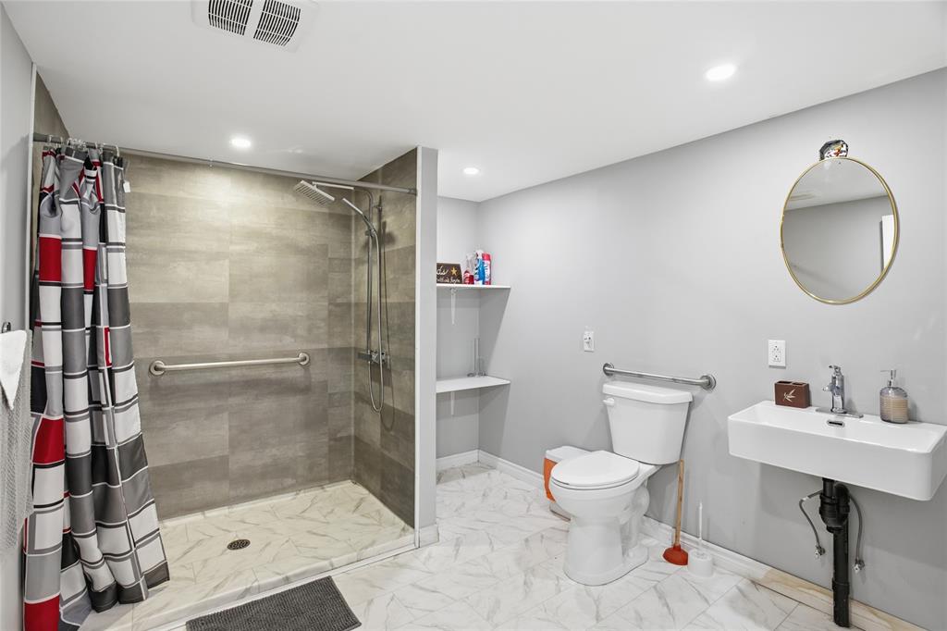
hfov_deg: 96.8
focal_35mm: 16
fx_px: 421
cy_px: 316
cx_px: 474
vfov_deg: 73.7
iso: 100
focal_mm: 16
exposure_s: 1/8
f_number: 6.3
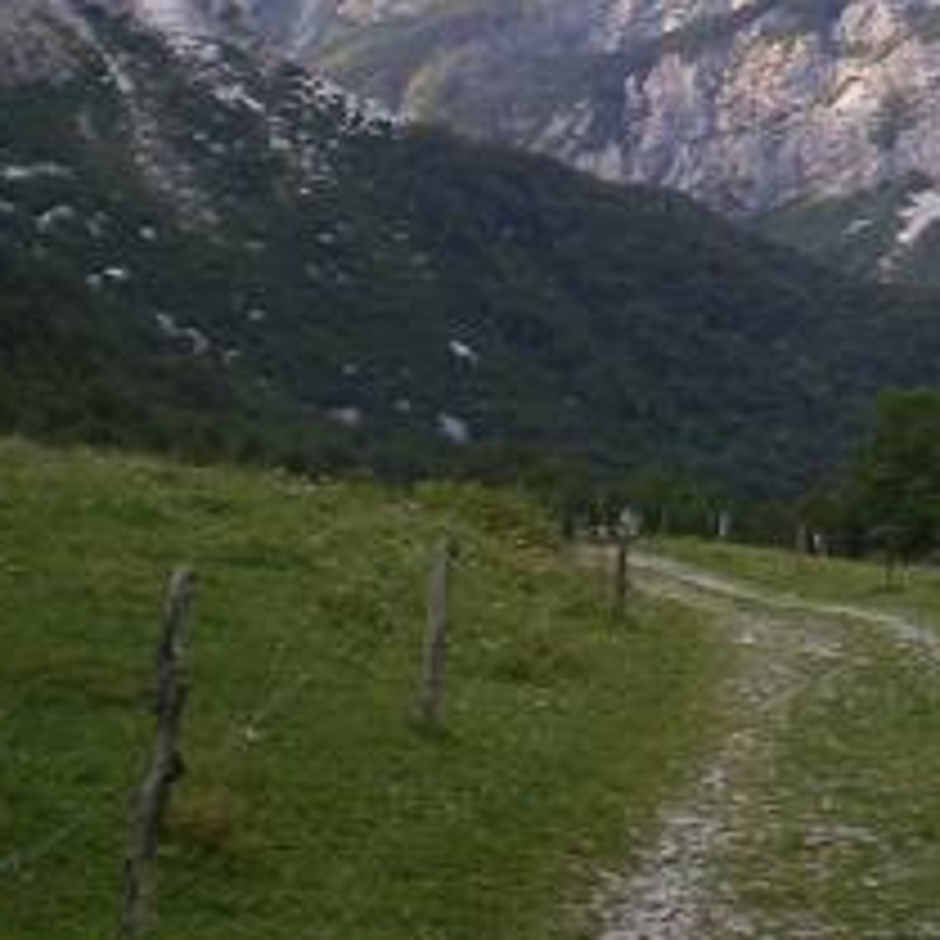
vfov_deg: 20.0
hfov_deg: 20.0
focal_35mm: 85
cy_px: 94
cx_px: 841
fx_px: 2611
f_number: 3.1
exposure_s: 1/125
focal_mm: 6.3
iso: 64
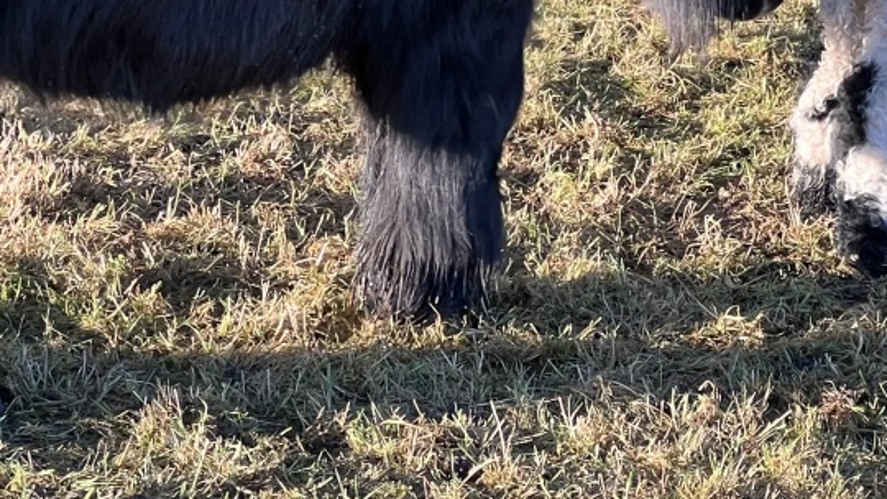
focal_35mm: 233
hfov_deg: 9.2
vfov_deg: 5.2
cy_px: -254
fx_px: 5481
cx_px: 627
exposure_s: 1/99
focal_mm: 9
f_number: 2.8
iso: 40
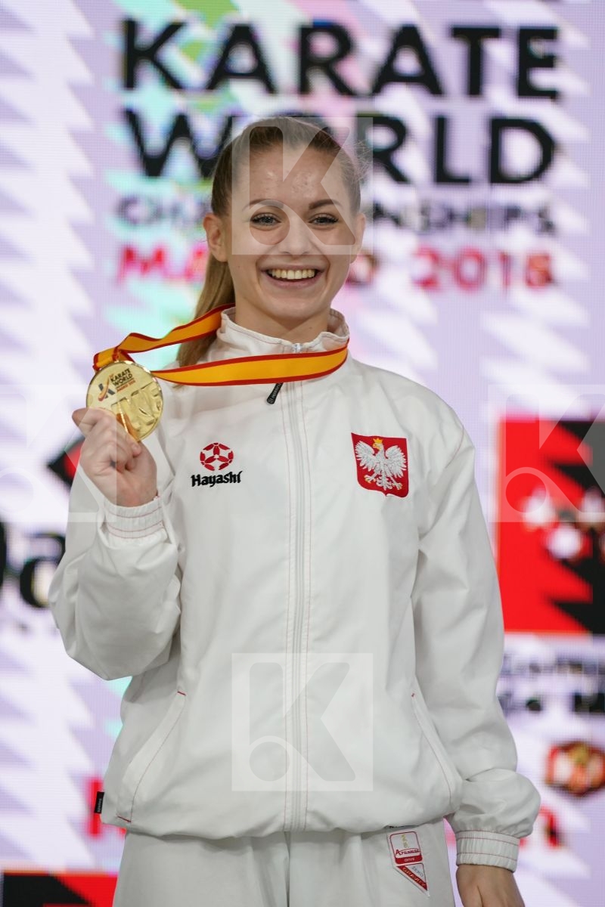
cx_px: 302
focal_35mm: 400
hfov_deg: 3.4
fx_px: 10083
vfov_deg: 5.2
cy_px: 454
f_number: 2.8
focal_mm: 400
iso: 2500
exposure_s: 1/500
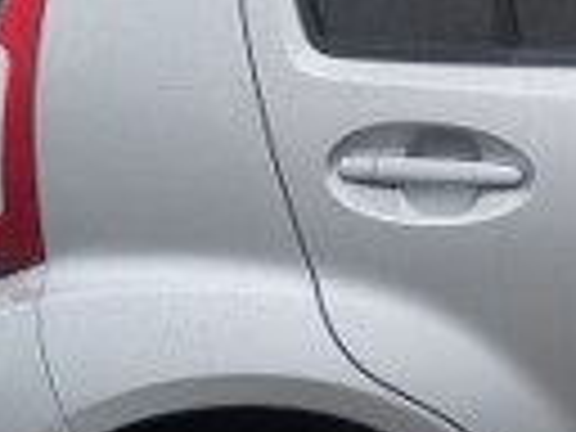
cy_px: 50
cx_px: 1271
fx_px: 2596
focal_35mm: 156
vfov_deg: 9.5
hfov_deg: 11.1
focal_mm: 5.43
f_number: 1.89
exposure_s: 1/184
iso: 53
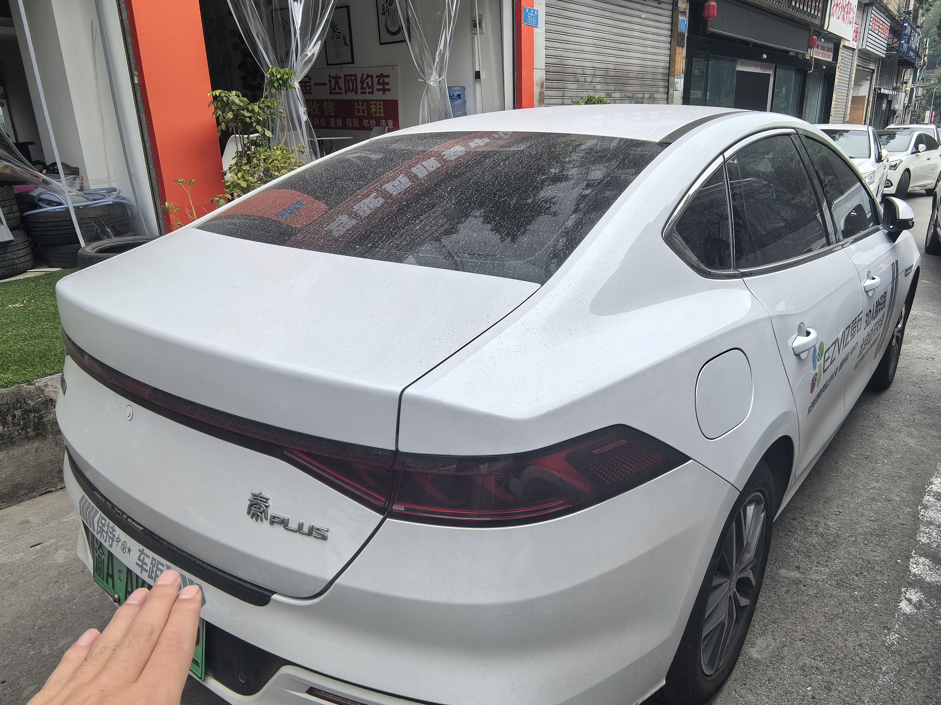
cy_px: 350
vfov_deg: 56.8
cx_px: 492
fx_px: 652
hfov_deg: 71.6
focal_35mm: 24
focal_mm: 1.95
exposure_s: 1/641
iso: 50
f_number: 2.2
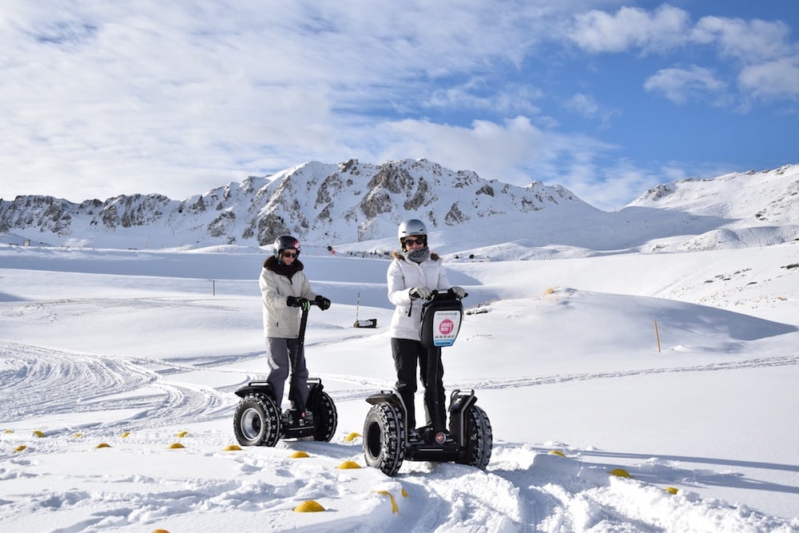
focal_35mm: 45
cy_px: 266
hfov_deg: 43.6
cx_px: 400
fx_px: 999
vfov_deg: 29.9
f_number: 6.3
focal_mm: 30
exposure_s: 1/4000
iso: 500
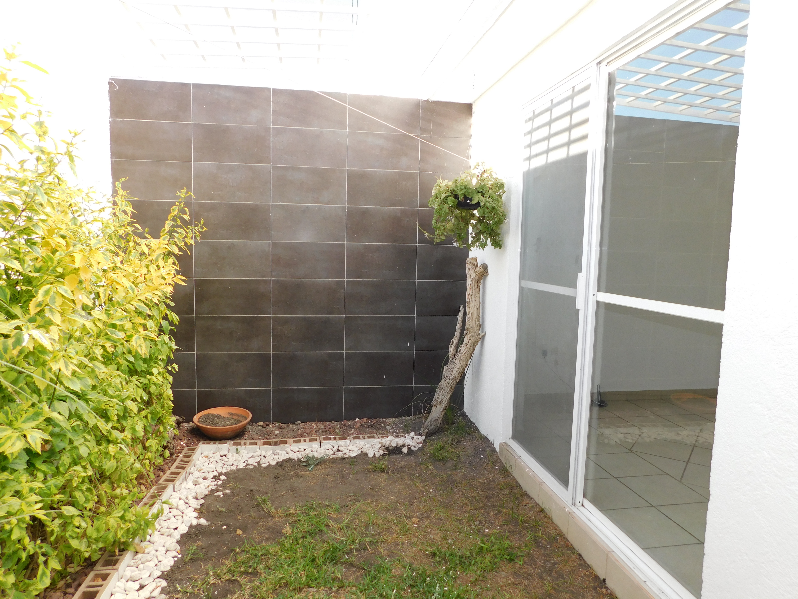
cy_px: 300
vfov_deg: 58.9
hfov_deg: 73.9
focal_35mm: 23
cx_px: 399
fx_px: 530
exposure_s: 1/200
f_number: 3
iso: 125
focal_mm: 4
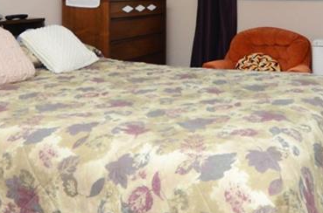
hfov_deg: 39.6
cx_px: 188
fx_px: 447
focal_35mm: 50
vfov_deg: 24.8
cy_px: -27
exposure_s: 1/125
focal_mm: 12
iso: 800
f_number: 5.6
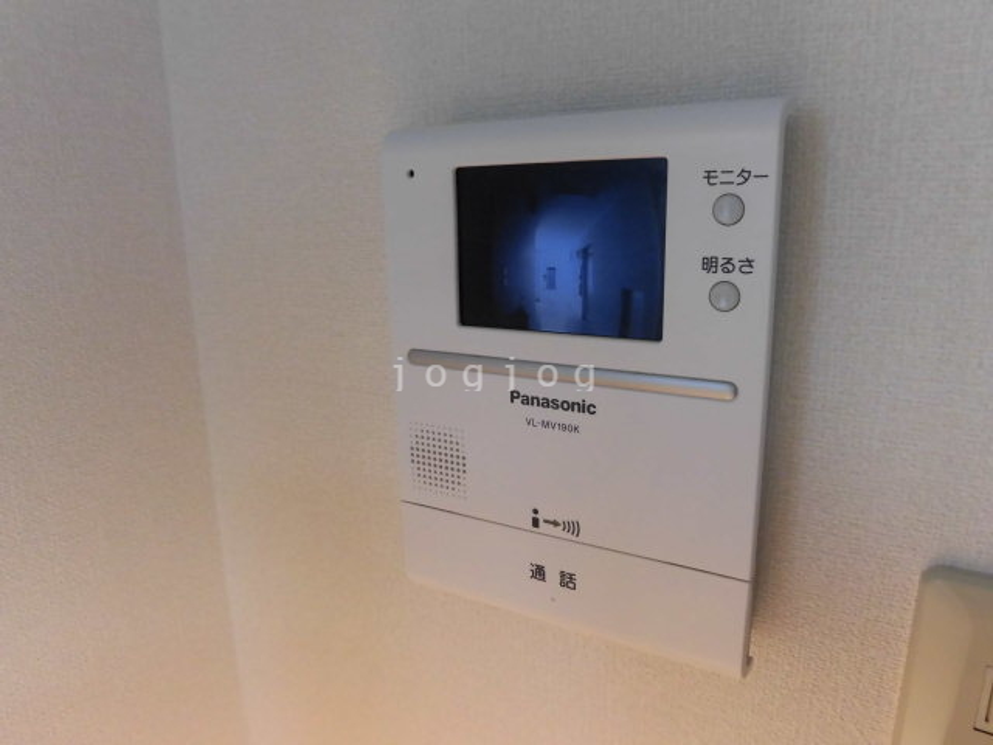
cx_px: 496
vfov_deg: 56.8
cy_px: 372
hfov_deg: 71.6
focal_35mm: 24
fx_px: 688
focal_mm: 4.3
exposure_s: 1/40
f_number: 3.1
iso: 250
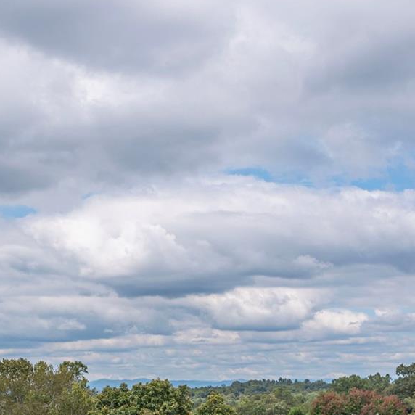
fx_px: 990
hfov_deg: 22.4
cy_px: 387
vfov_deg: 23.0
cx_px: -38
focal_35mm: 73
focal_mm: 24
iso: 320
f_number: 7.1
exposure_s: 1/4000
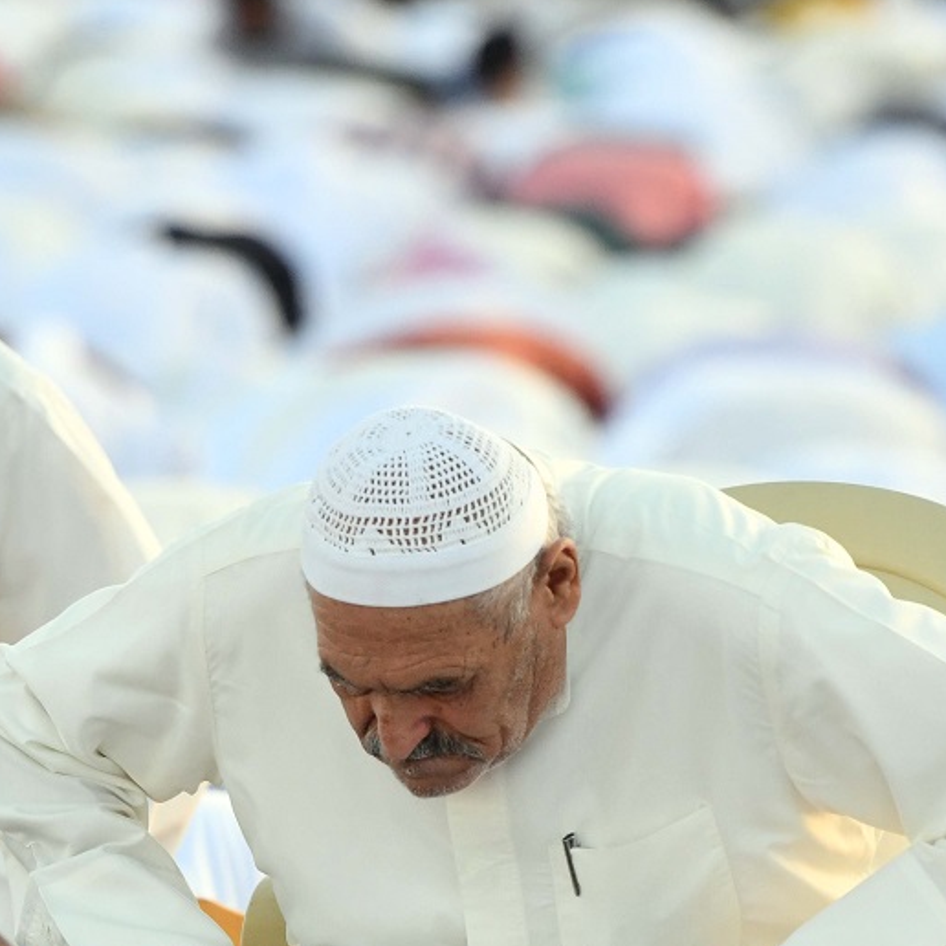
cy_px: 934
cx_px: 508
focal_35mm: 659
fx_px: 20375
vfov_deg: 2.7
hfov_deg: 2.7
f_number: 4
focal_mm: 200
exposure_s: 1/2000
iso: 1250
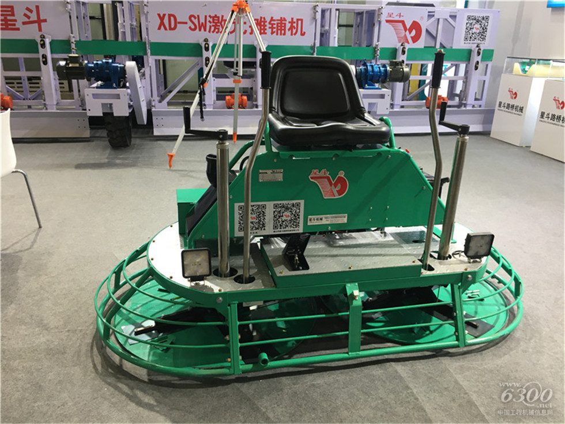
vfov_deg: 48.2
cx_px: 282
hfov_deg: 61.7
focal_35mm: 29
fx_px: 473
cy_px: 212
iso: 64
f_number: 2.2
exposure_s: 1/33
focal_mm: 4.15
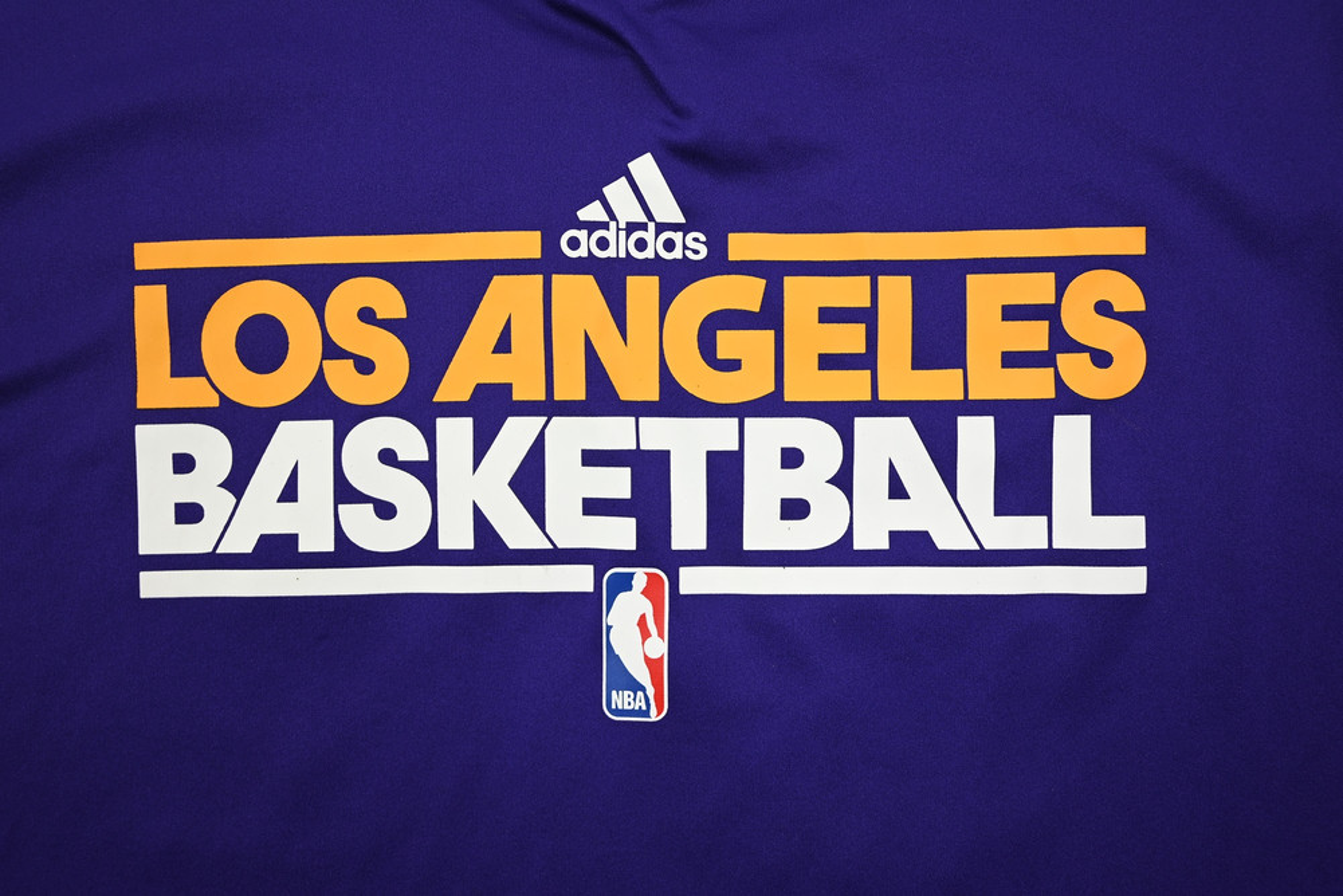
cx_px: 672
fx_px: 1119
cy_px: 448
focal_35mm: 30
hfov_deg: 61.9
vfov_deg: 43.6
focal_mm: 30
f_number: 4.5
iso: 200
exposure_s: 1/125
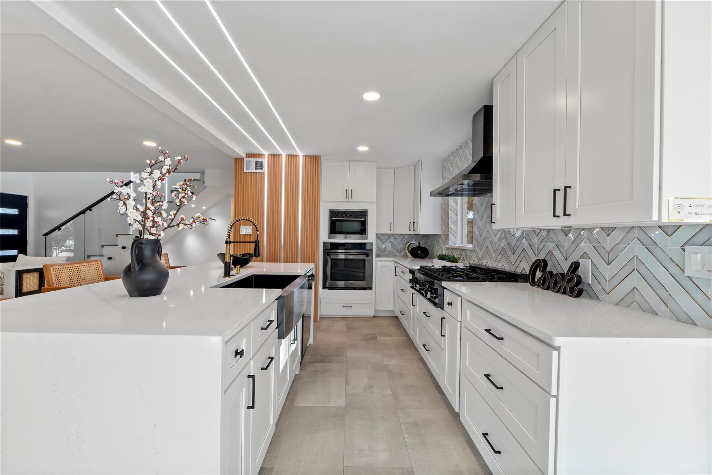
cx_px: 356
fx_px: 297
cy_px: 238
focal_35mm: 15
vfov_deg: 77.3
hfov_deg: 100.4
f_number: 11
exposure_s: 1/3
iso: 250
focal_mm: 10
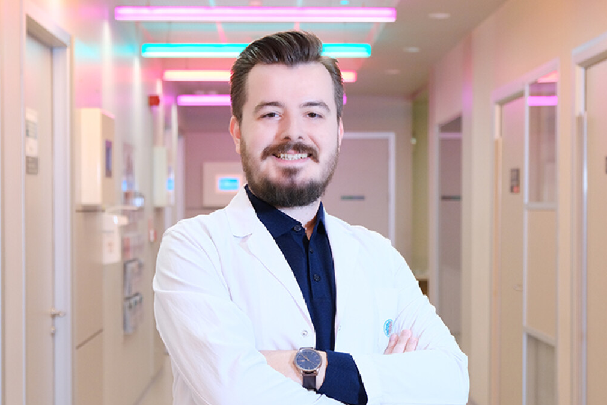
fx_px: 1197
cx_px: 276
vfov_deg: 19.2
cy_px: 254
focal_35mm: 71
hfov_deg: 28.4
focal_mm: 37.4
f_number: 3.6
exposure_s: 1/50
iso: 1250
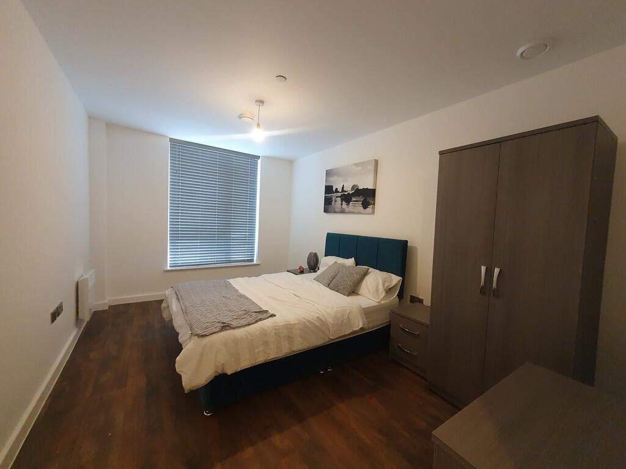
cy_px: 234
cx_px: 313
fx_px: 235
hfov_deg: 106.2
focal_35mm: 13
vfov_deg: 89.9
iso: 400
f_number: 2.2
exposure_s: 1/33
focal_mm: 1.8
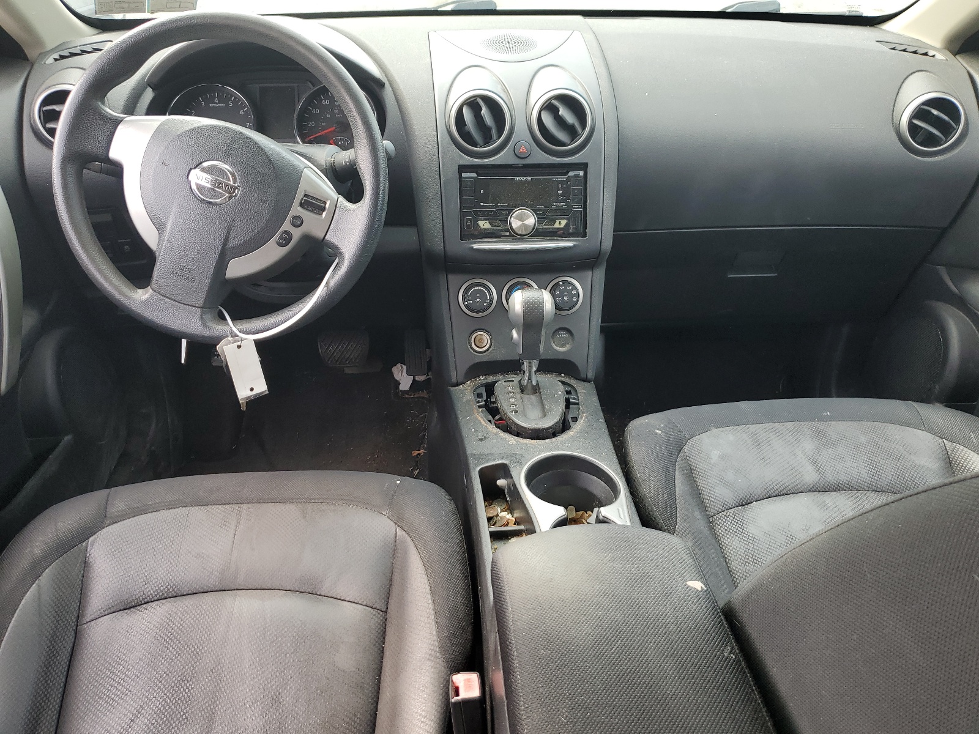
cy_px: 367
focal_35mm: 26
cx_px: 490
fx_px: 735
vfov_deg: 53.1
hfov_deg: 67.3
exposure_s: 1/200
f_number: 1.5
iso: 50
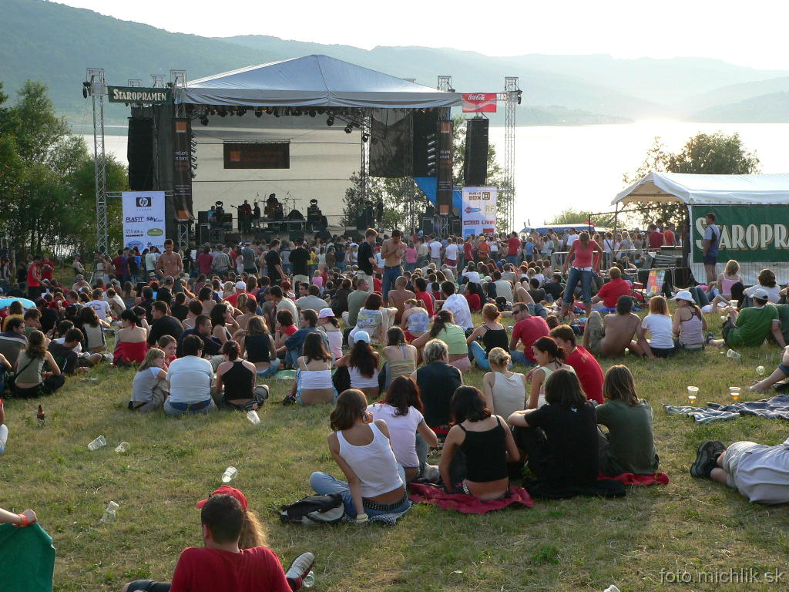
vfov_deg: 27.0
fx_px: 1231
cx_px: 394
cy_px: 296
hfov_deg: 35.5
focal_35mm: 54
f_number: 2.8
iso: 100
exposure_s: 1/500
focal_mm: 9
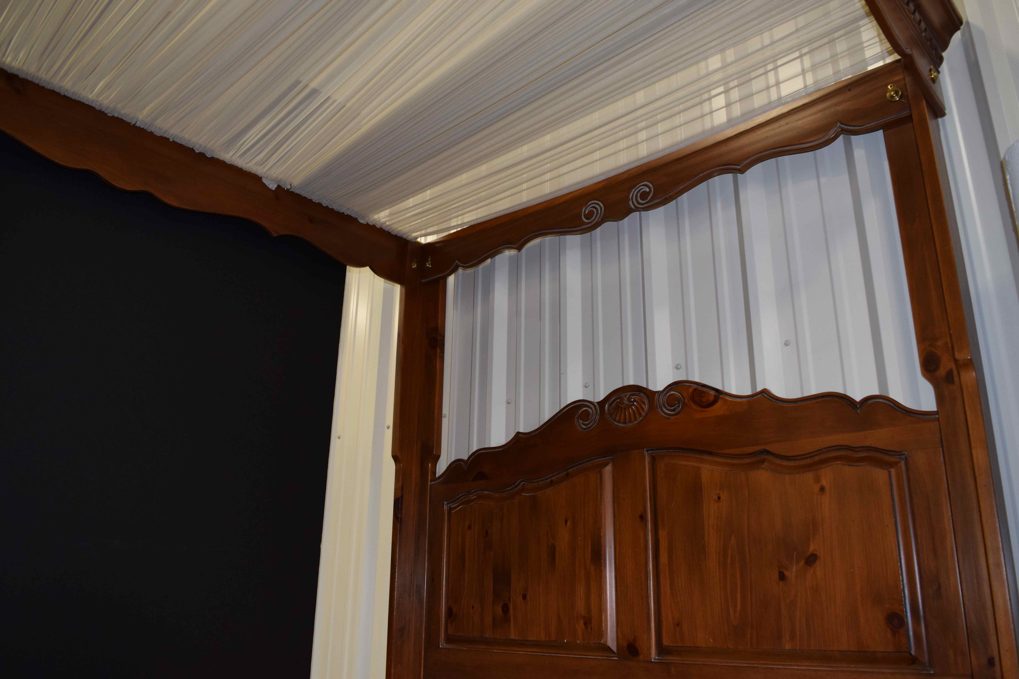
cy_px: 340
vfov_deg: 47.9
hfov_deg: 67.4
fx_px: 764
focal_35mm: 27
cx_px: 510
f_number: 4.5
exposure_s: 1/80
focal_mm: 18
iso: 800
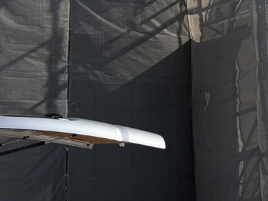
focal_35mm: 105
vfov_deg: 13.7
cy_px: -34
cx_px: 106
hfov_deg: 18.7
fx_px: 813
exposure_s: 1/3953
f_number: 1.78
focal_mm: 6.76
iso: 80
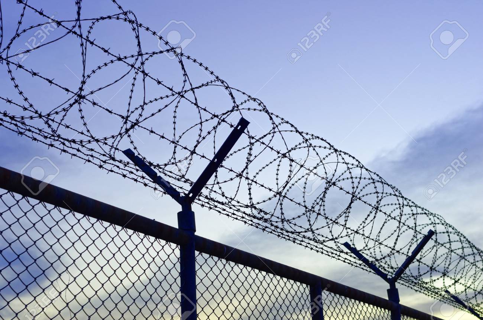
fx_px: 804
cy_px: 160
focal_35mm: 60
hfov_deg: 33.4
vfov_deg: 22.6
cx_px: 242
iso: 200
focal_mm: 40
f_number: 7.1
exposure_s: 1/40
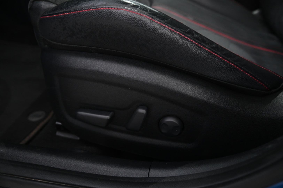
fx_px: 267
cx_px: 142
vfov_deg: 38.8
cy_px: 94
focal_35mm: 34
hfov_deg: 55.8
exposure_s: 1/15
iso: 2000
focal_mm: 34
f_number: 4
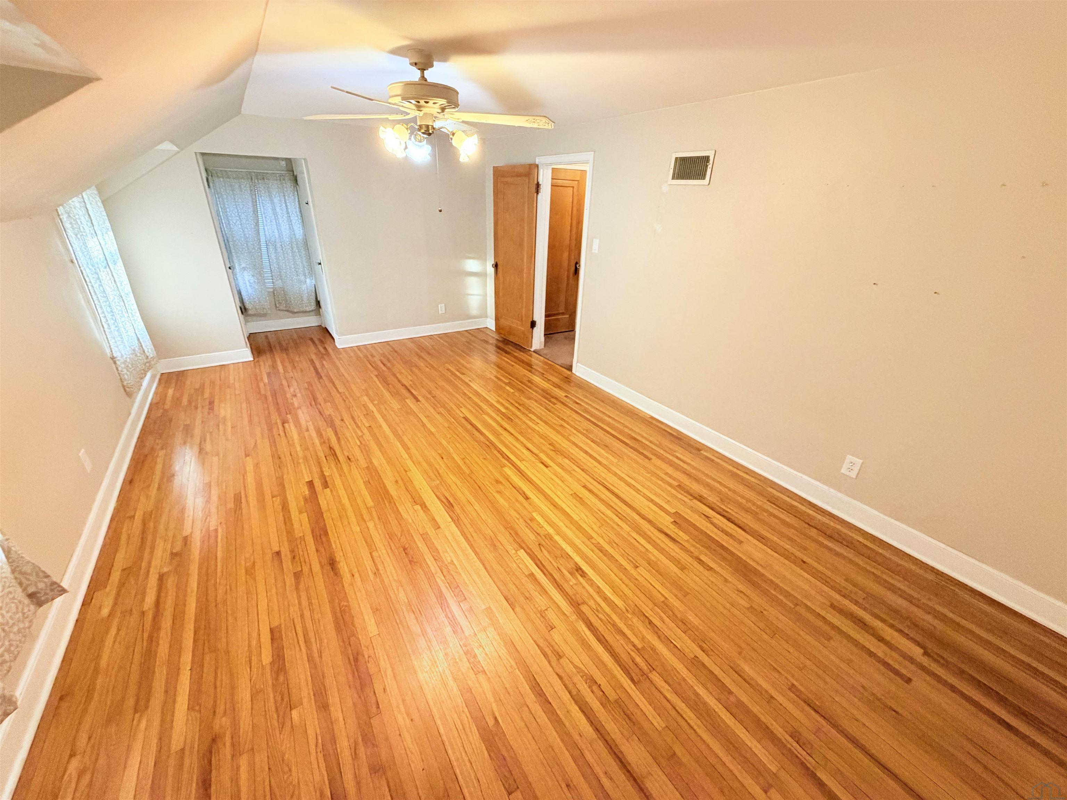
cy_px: 400
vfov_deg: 85.7
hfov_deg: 102.1
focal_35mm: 14
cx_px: 534
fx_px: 432
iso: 400
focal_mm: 2.22
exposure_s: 1/60
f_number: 2.2
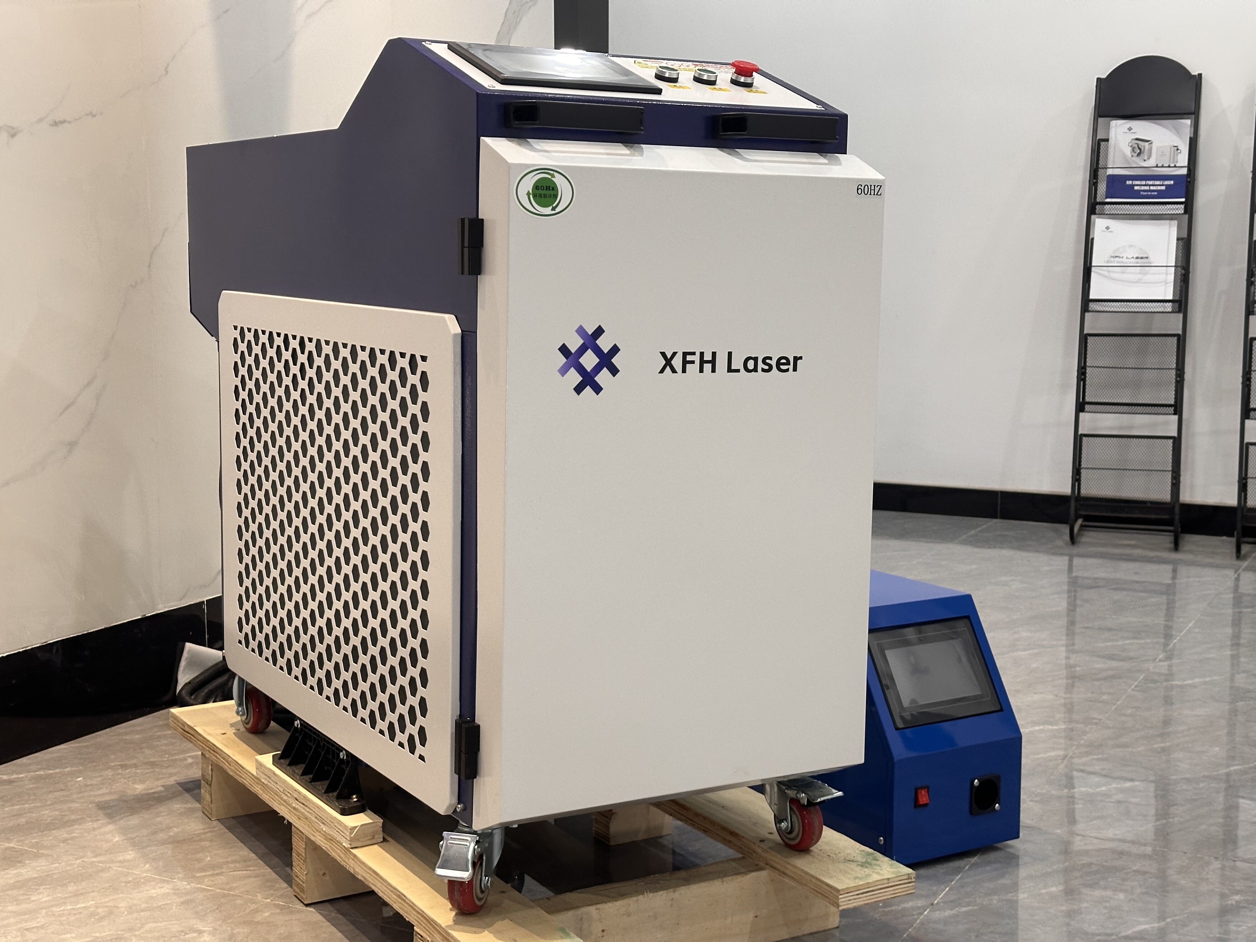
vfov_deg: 30.3
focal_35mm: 48
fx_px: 1742
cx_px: 628
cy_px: 471
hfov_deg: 39.7
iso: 160
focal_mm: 6.86
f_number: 1.78
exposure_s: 1/50
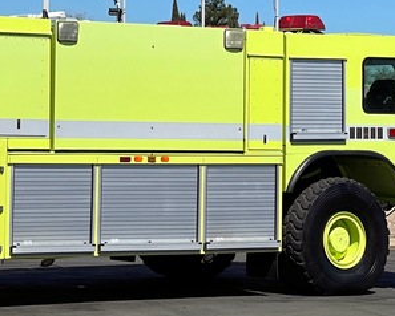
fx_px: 1918
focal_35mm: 164
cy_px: 2
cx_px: 39
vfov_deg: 9.4
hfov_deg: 11.7
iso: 20
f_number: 2.2
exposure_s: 1/2370
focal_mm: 7.5
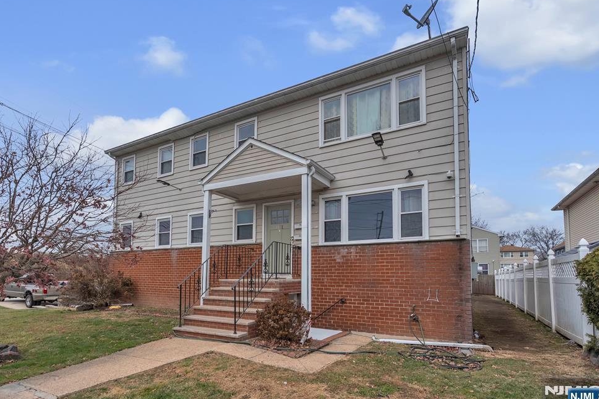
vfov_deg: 70.4
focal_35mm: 17
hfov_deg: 93.2
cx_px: 287
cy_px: 193
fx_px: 283
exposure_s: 1/125
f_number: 8
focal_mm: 16
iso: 100
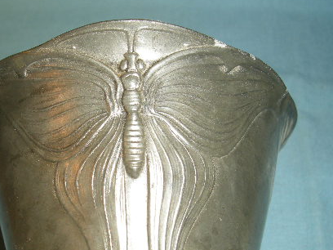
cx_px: 118
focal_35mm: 58
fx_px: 558
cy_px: 190
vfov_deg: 24.9
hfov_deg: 33.0
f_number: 8
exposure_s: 1/60
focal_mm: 7.9
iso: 64
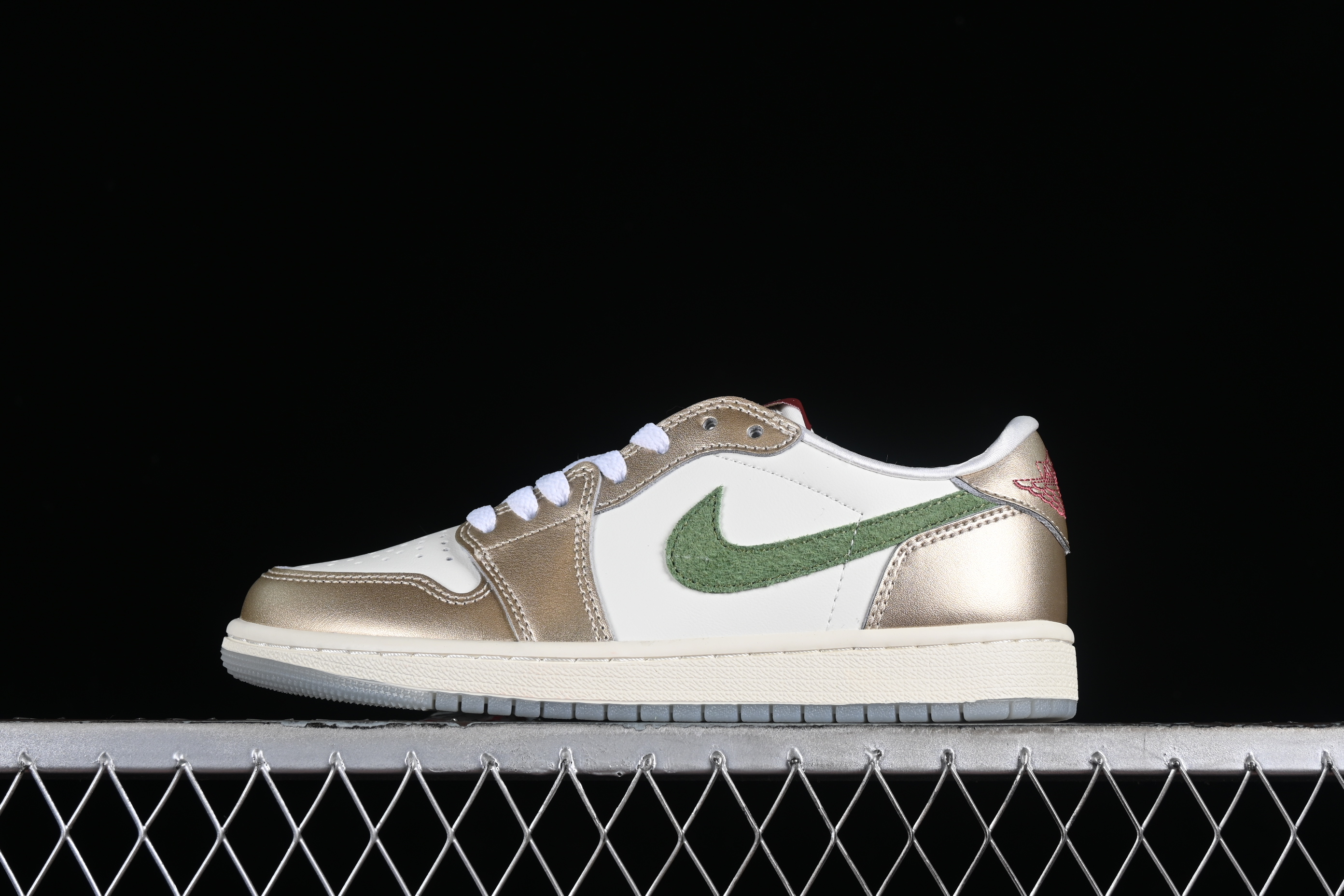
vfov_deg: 18.2
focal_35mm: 75
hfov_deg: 27.0
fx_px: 2800
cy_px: 448
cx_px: 672
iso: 160
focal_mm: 50
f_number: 8
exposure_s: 1/80
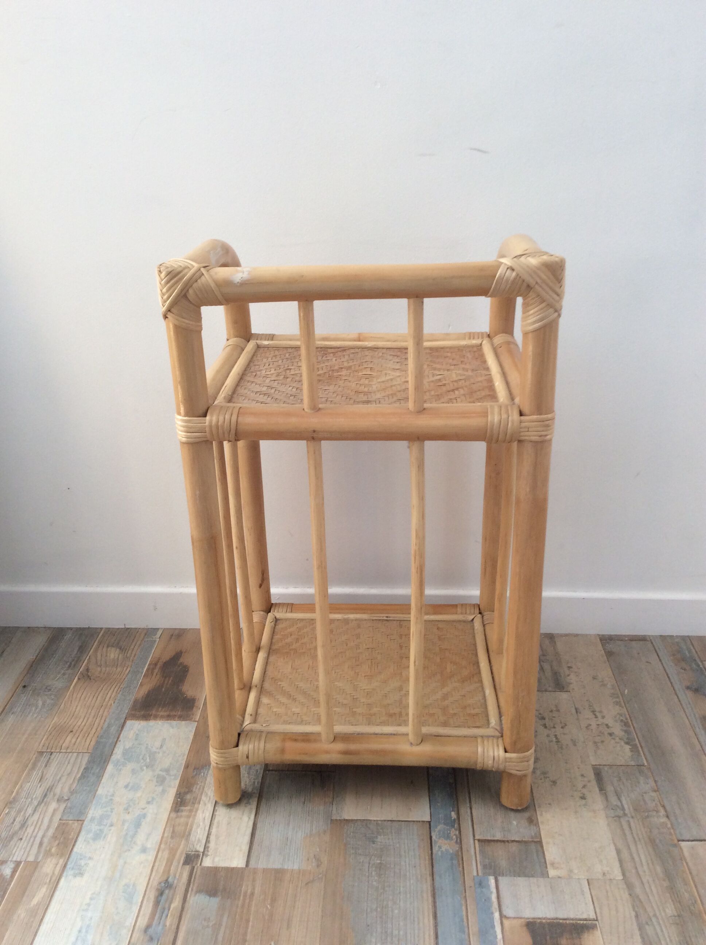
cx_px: 353
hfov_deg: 44.1
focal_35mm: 32
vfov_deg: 56.9
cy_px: 472
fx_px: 872
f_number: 2.4
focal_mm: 3.3
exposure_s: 1/25
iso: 40
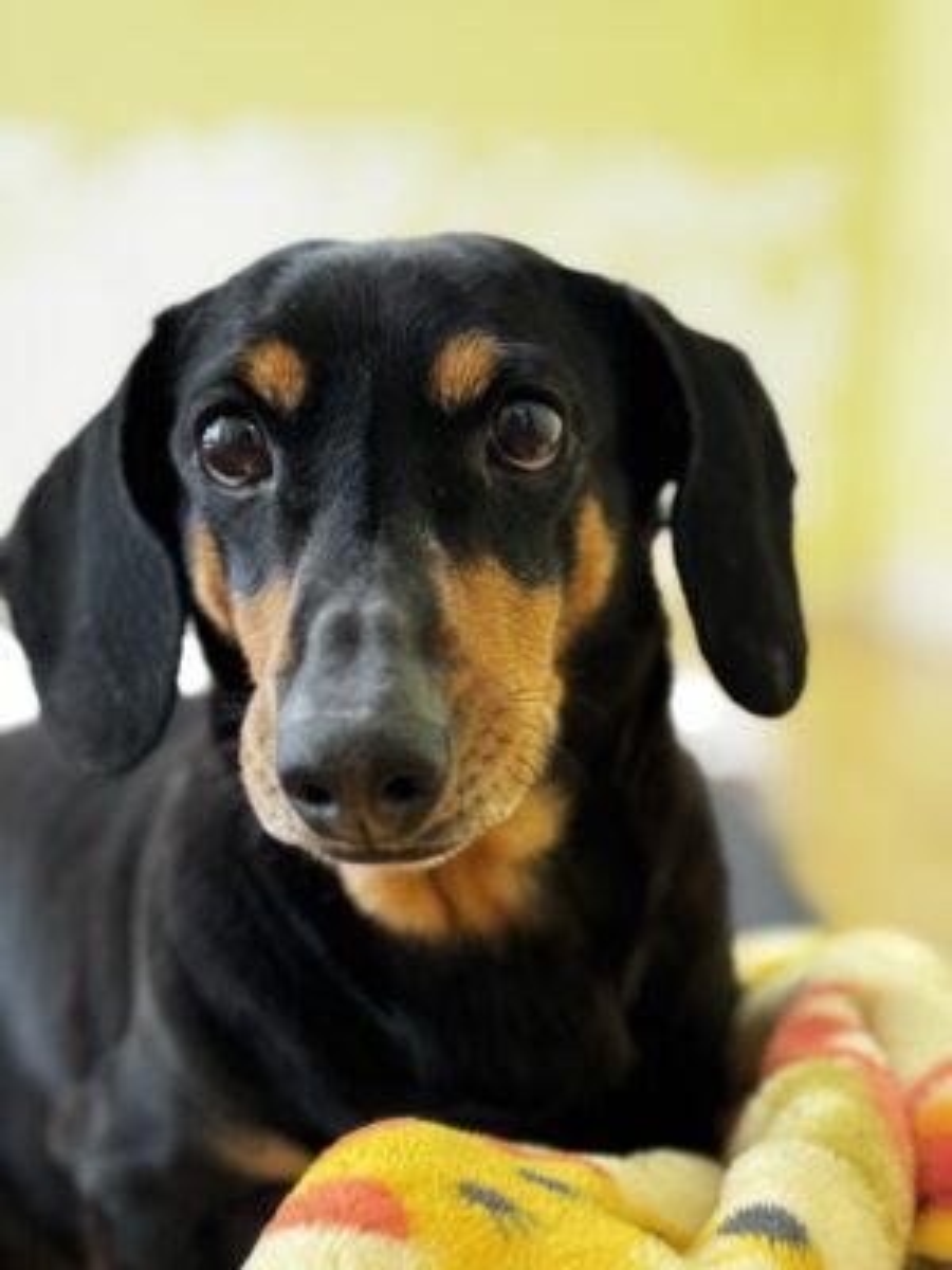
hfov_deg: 30.3
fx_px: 1760
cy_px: 635
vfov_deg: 39.7
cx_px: 476
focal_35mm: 48
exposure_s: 1/60
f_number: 1.78
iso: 250
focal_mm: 6.76
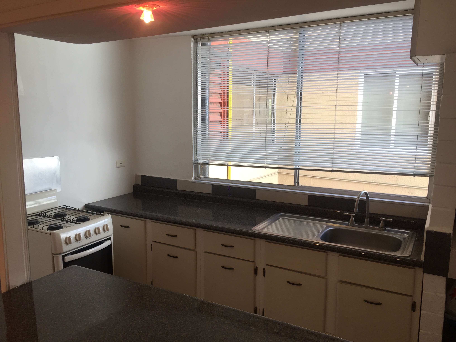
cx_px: 228
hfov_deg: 61.7
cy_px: 171
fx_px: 382
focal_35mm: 29
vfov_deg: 48.2
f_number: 2.2
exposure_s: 1/60
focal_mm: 4.15
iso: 40
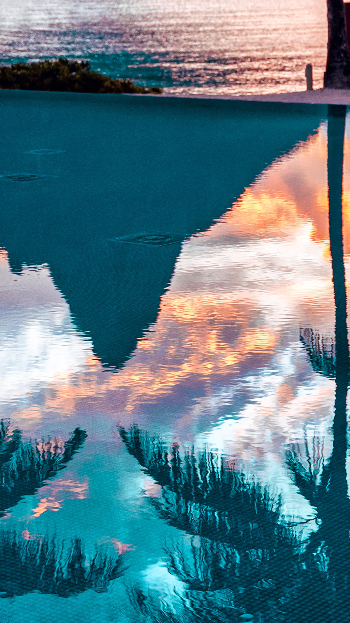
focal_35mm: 108
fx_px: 1783
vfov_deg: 19.4
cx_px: 163
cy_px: 61
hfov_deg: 11.2
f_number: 2.8
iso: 640
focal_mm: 41.8
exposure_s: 1/400
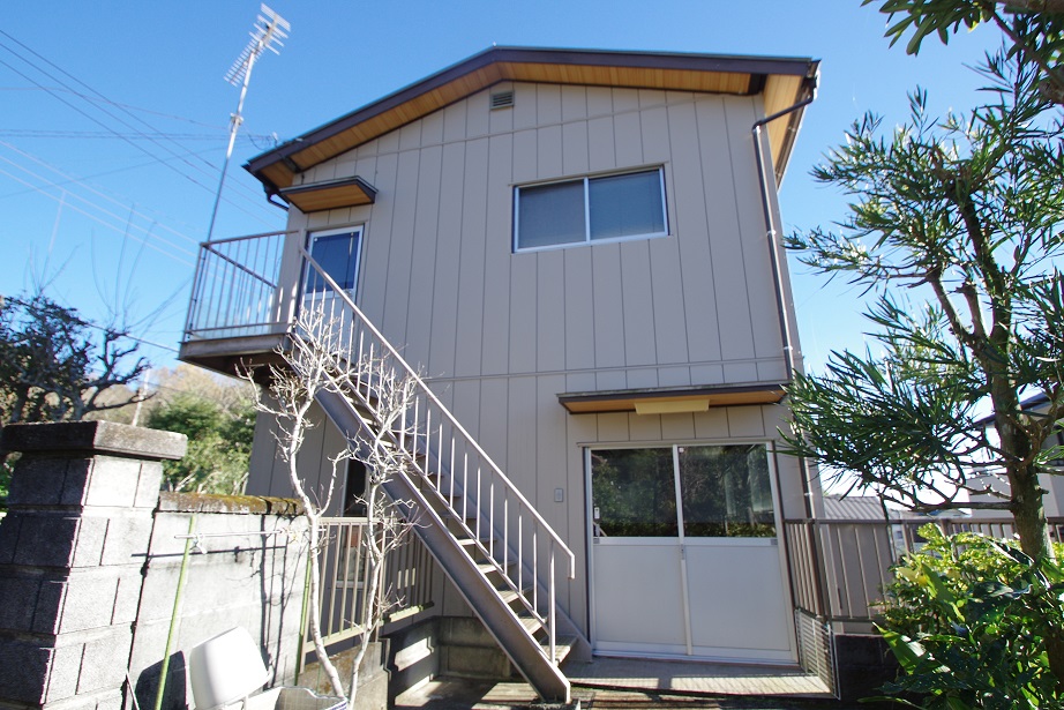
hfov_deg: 90.0
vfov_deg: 67.4
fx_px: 532
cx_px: 532
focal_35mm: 18
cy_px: 355
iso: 200
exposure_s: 1/160
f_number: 7.1
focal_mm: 11.88
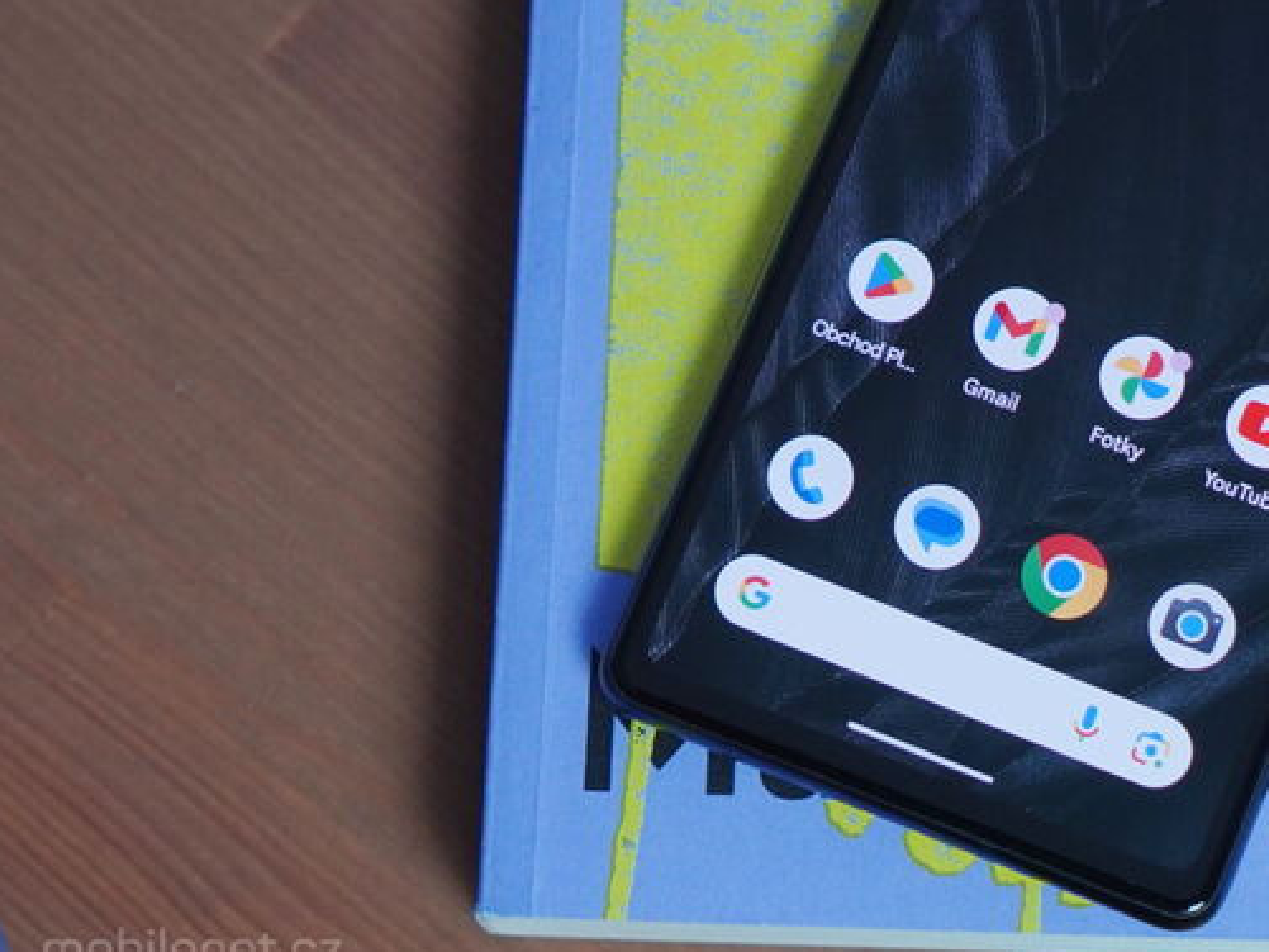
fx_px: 3850
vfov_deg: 14.0
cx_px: 1108
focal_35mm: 105
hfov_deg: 18.4
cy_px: 218
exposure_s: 1/160
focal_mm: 38
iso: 800
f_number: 4.5
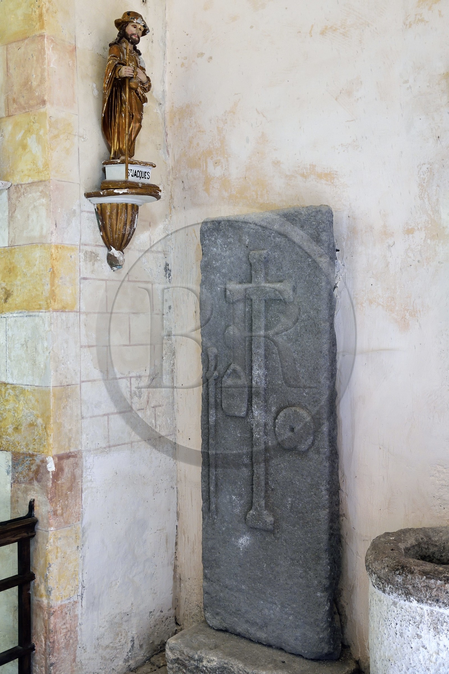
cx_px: 224
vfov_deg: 48.5
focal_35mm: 40
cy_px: 337
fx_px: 748
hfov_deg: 33.4
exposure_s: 1/6
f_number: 6.3
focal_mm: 40
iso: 1600
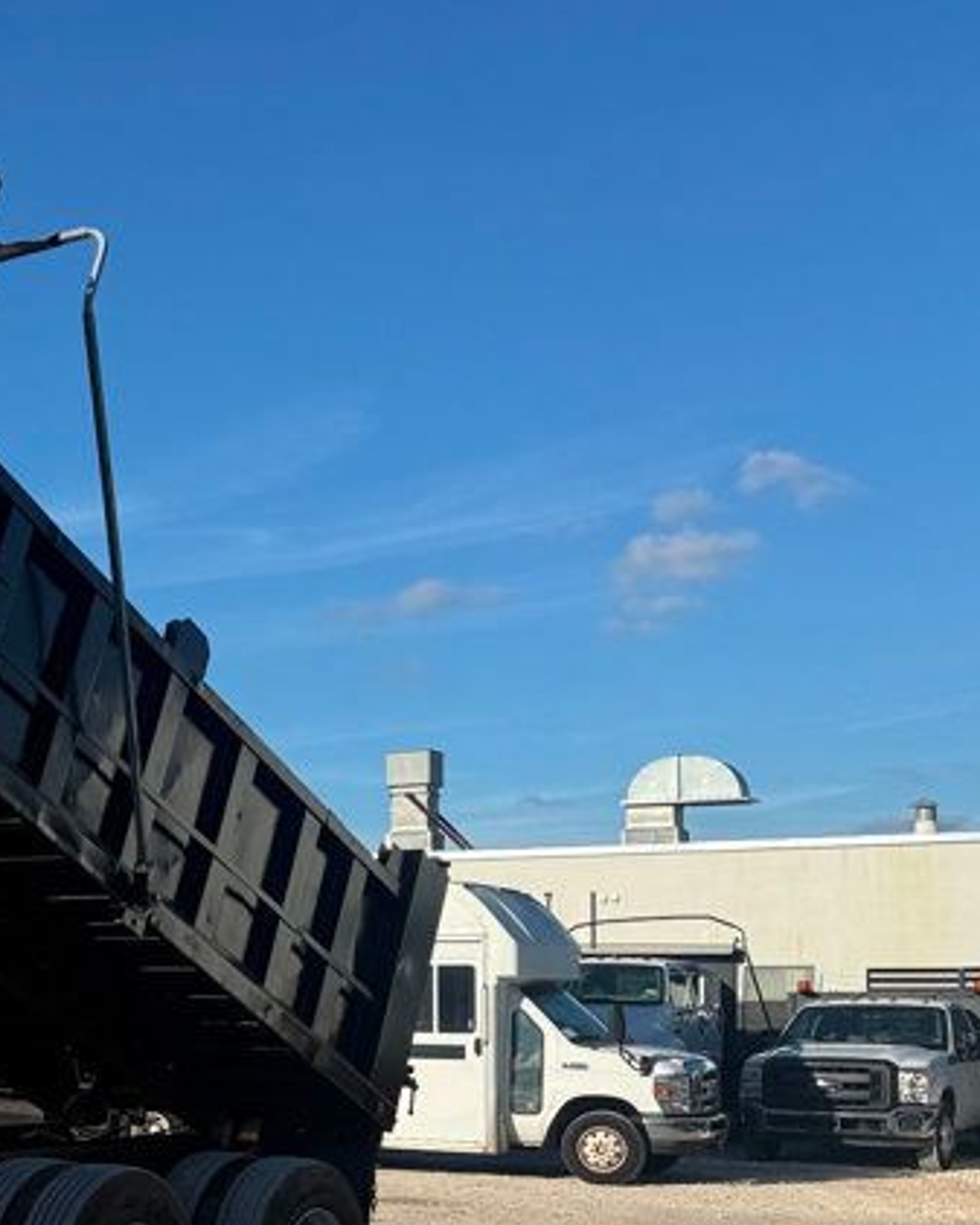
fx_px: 2066
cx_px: -340
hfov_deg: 23.2
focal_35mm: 57
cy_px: 946
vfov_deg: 32.3
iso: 80
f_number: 1.78
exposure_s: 1/5319
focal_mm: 6.76
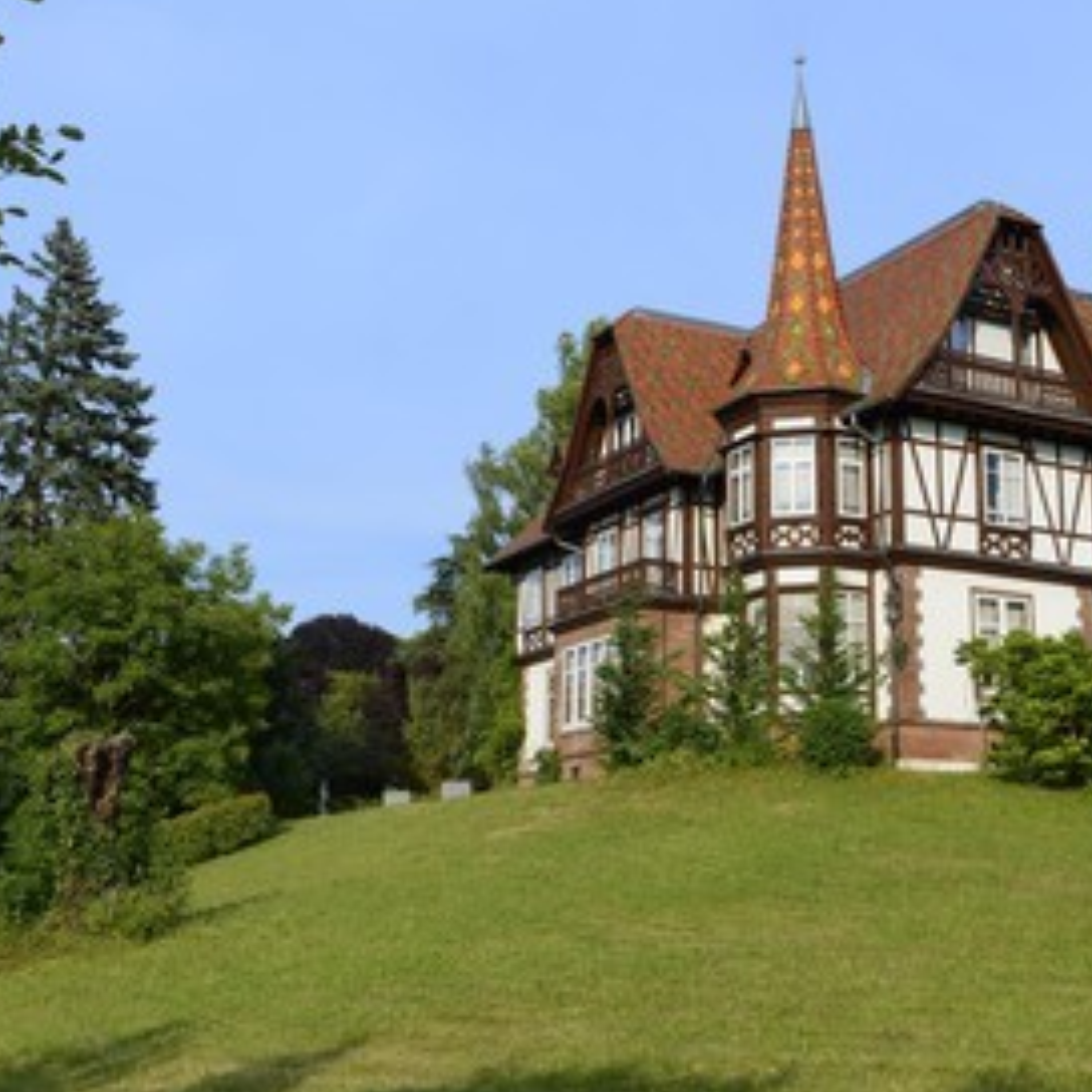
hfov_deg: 39.9
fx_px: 1499
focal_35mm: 42
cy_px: 542
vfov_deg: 40.0
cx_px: 630
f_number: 10
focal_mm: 32
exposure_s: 1/320
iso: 200
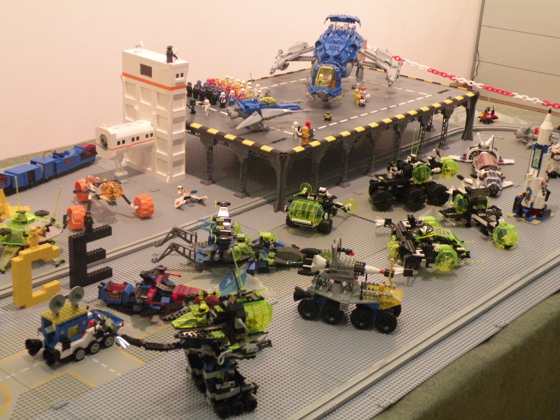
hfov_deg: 34.3
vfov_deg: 26.1
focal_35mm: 56
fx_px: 906
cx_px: 280
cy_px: 210
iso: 400
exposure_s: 1/21.2
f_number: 3.5
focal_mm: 9.8
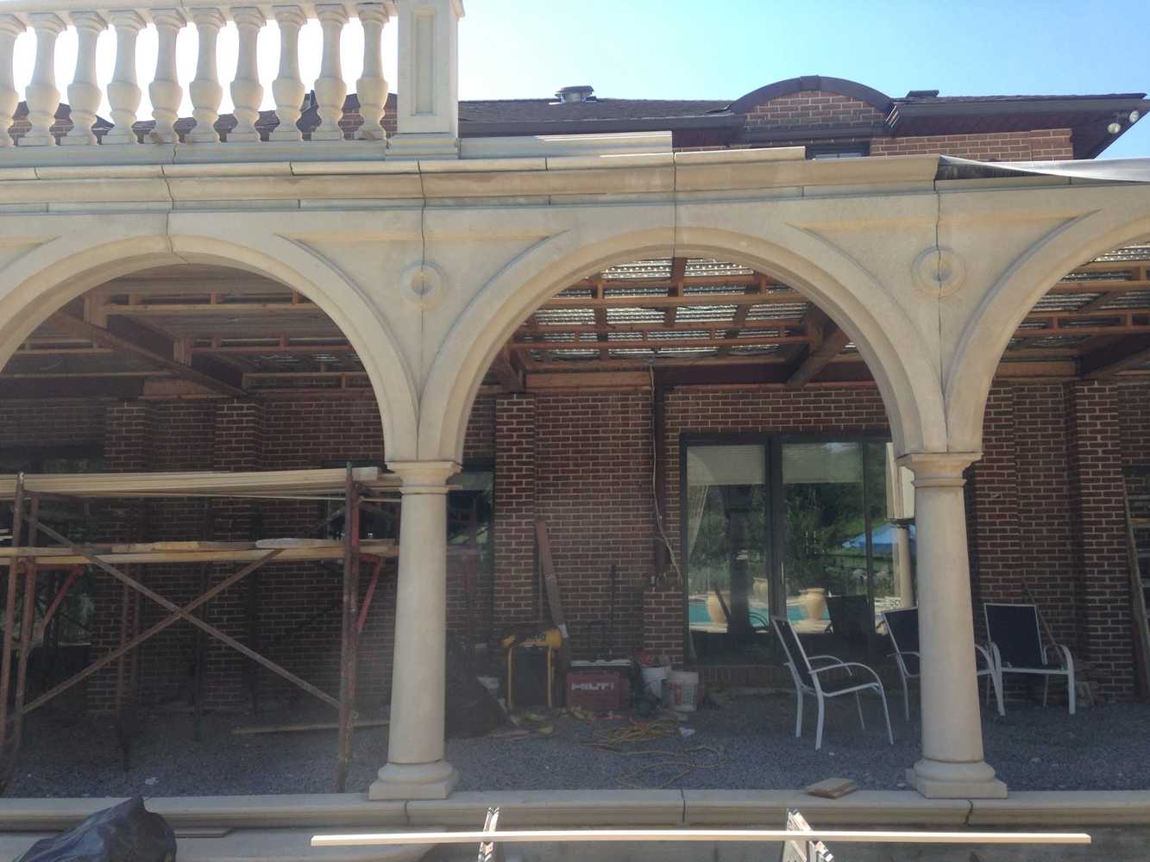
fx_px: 1096
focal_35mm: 33
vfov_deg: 43.0
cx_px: 575
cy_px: 431
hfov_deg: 55.3
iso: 50
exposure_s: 1/493
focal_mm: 4.13
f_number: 2.4
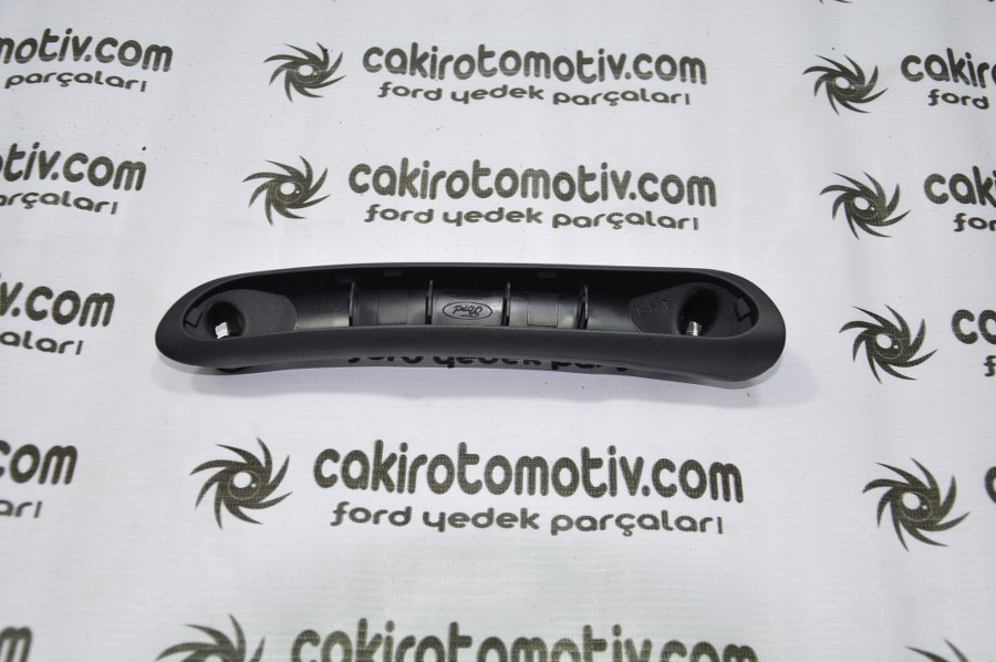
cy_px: 331
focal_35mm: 48
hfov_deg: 41.2
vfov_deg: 28.0
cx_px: 498
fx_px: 1327
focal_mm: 32
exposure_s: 1/40
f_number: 4.5
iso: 200
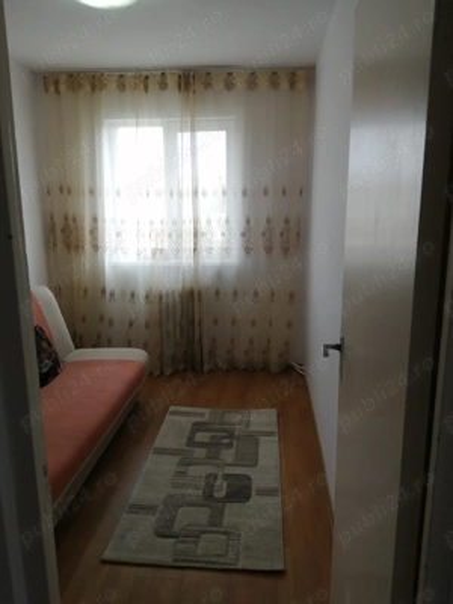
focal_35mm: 26
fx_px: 454
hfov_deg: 53.1
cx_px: 226
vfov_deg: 67.3
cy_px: 302
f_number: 1.8
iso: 64
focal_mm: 3.6
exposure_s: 1/50
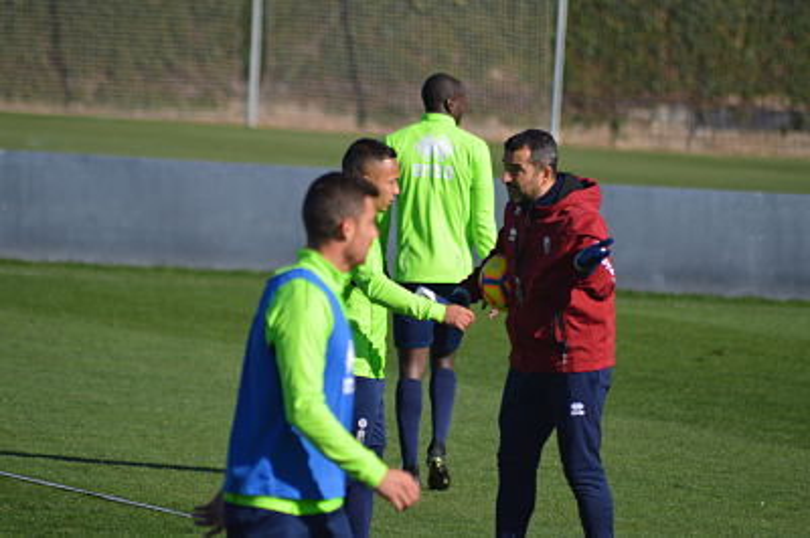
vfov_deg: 3.0
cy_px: 269
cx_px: 405
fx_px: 10116
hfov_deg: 4.6
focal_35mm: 450
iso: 360
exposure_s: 1/2000
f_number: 5.6
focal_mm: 300
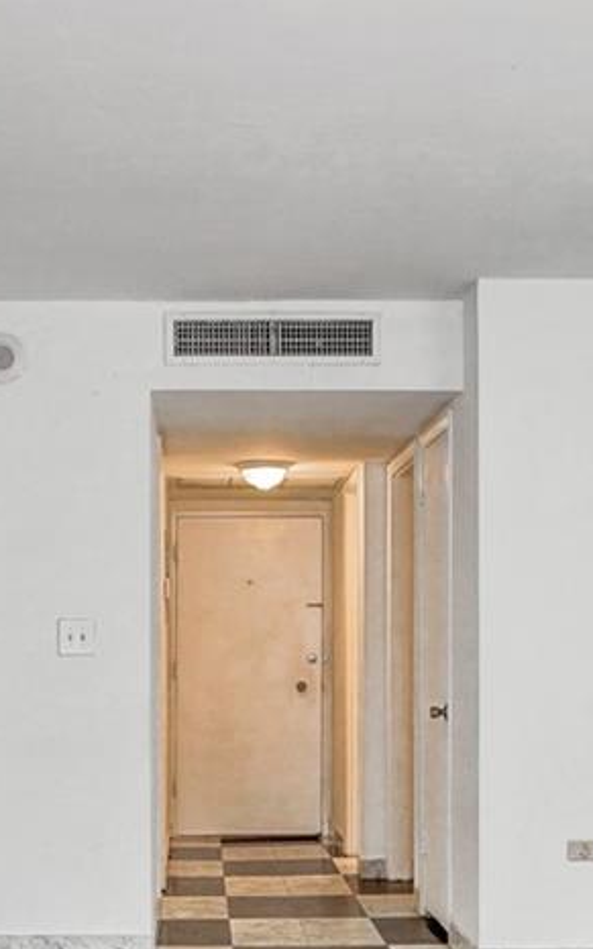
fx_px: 1449
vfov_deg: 36.0
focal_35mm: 56
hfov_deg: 23.0
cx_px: 202
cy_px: 620
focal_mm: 16
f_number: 4
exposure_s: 1/100
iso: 640
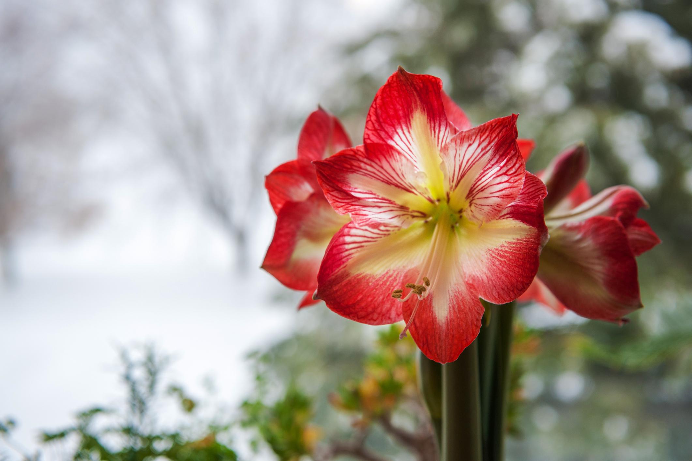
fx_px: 1057
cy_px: 230
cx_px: 346
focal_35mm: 55
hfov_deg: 36.3
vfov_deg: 24.6
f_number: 4
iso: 400
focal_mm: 55
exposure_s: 1/180
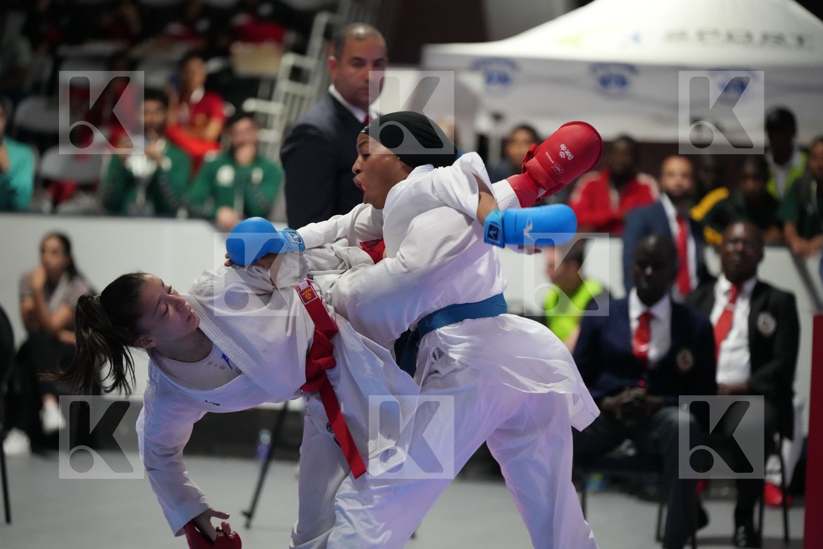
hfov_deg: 13.2
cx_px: 412
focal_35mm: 156
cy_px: 274
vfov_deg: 8.8
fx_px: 3566
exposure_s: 1/800
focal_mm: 156
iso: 10000
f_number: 2.8
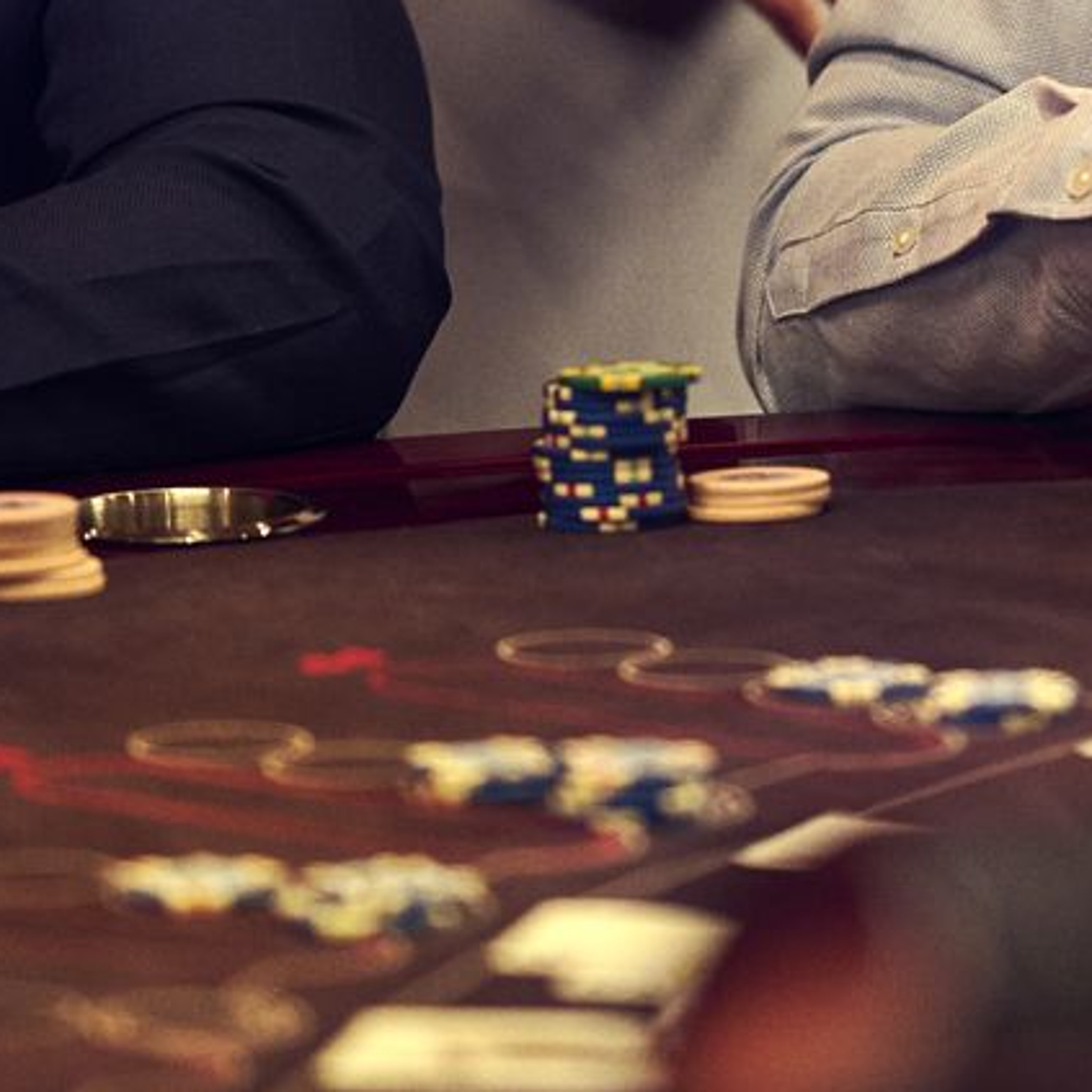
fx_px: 11706
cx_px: 1182
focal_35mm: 328
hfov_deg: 5.3
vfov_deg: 5.3
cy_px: -272
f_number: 1.8
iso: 800
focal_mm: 85
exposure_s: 1/320
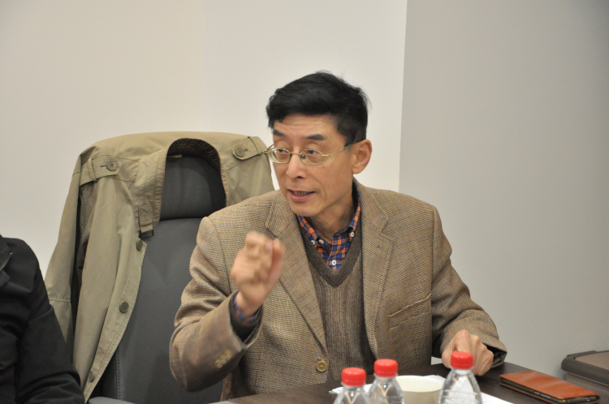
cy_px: 202
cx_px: 304
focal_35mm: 93
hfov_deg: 21.9
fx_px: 1571
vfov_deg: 14.7
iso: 1800
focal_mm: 62
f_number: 5.3
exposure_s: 1/30
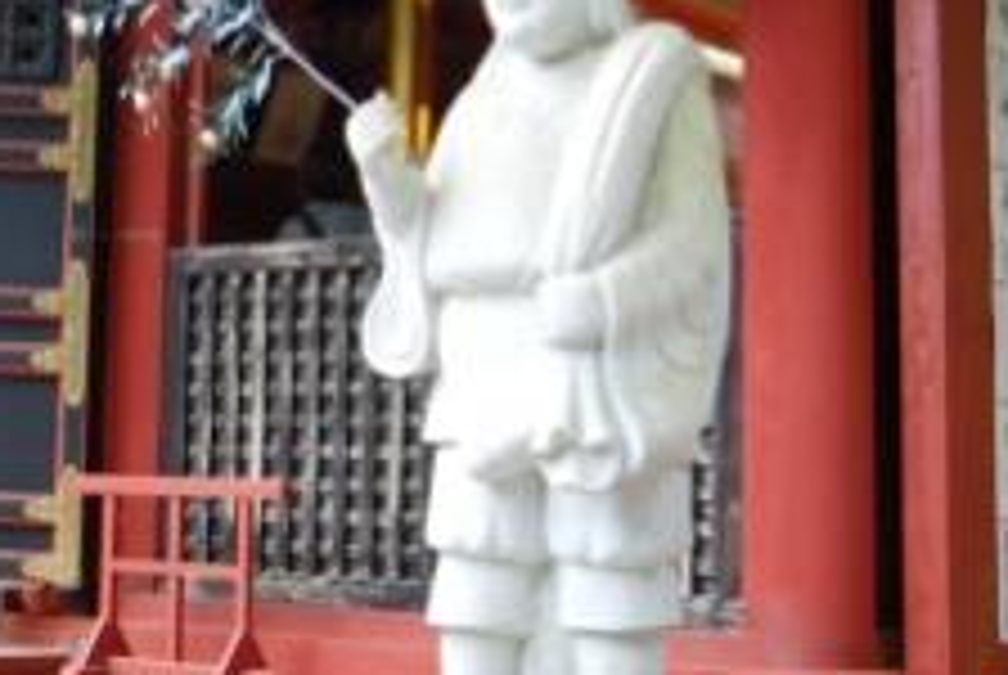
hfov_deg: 23.3
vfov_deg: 16.1
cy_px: 88
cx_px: 45
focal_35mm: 84
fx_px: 2355
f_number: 3.3
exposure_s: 1/50
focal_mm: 28
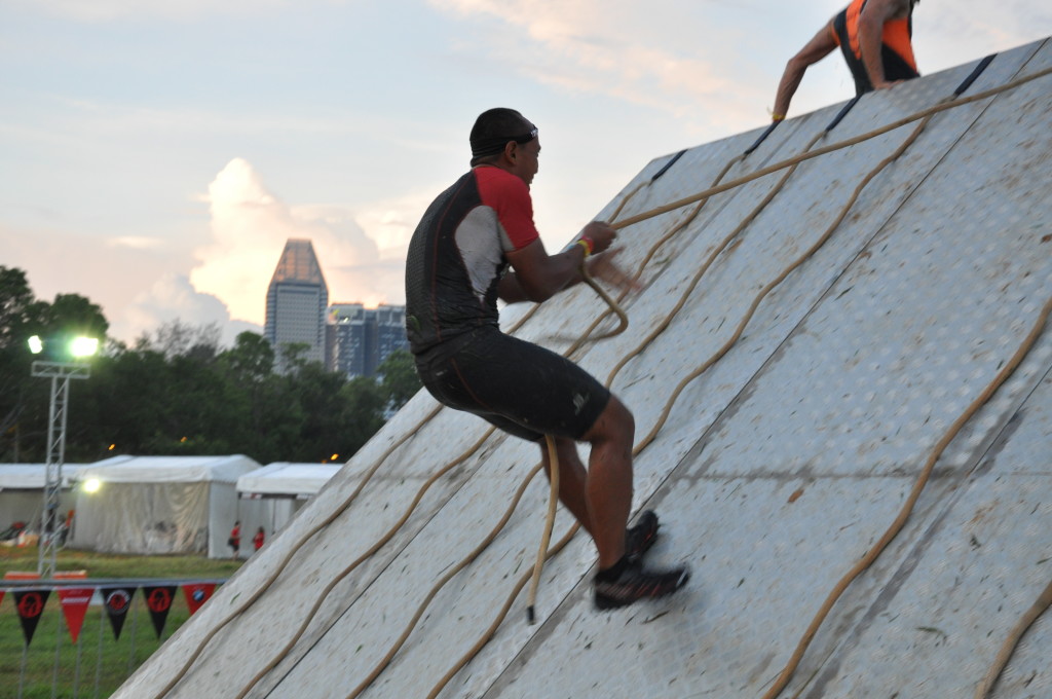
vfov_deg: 25.7
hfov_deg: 37.9
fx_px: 1532
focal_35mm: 52
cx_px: 526
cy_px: 350
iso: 800
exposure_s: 1/60
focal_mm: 35
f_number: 8
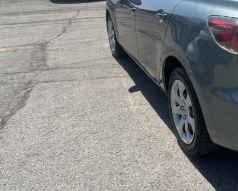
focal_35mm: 57
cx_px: 254
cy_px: 26
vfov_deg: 26.0
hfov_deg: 30.0
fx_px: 402
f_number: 1.5
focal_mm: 5.7
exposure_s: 1/4274
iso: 50
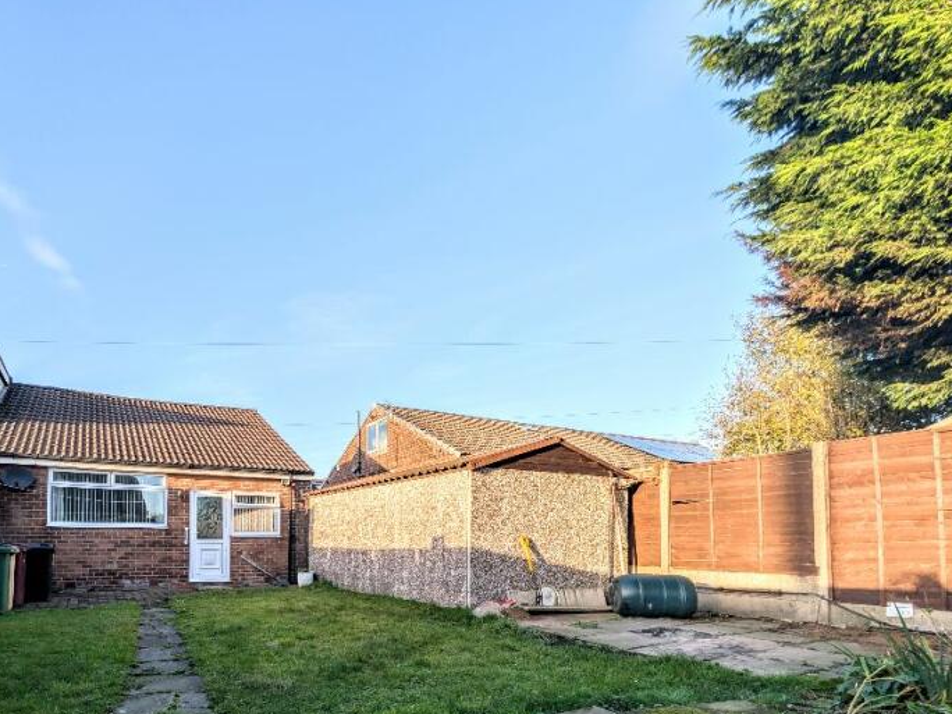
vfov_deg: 67.7
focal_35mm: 18
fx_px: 495
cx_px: 330
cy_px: 523
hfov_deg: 85.2
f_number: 1.7
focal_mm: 2.02
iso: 52
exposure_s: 1/1153
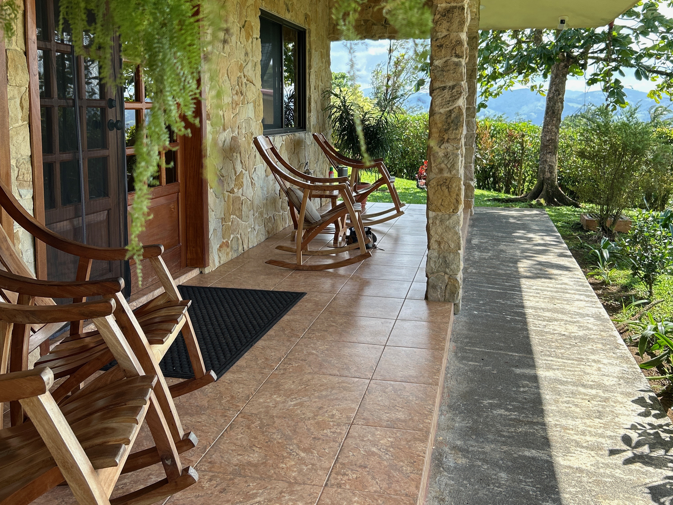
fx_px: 680
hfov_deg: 52.6
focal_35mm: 35
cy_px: 170
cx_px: 338
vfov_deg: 40.2
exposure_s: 1/650
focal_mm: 5.7
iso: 50
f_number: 1.5
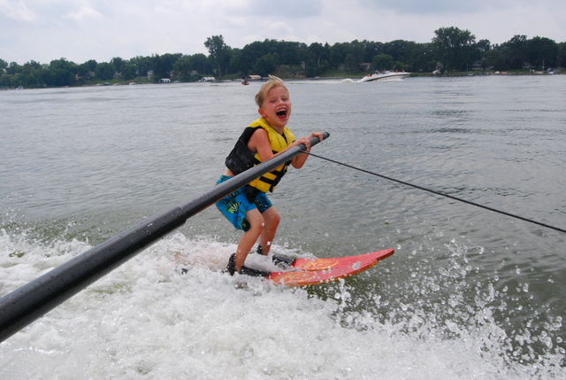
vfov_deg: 40.1
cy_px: 190
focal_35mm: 33
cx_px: 283
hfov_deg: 57.1
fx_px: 520
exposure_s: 1/800
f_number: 14
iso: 800
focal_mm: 22
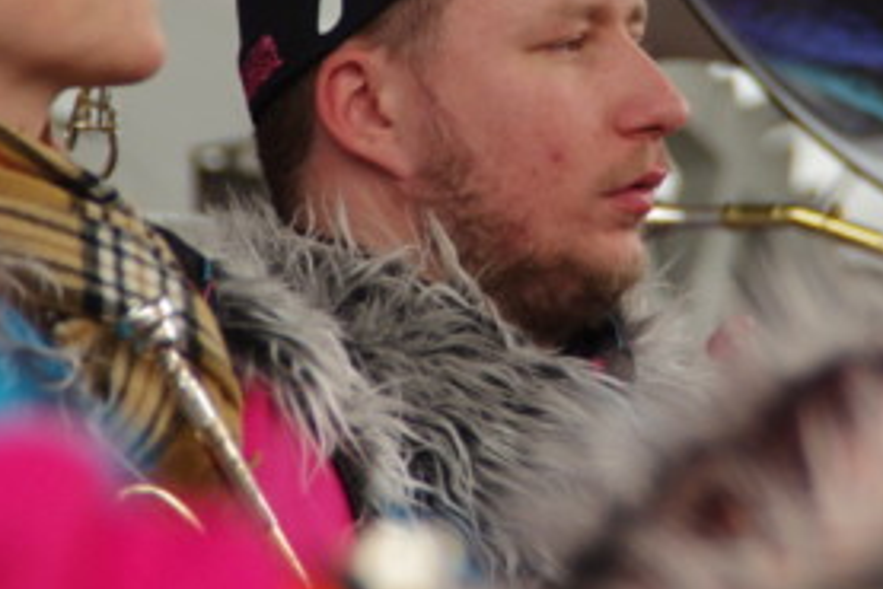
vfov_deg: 2.5
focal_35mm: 540
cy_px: 103
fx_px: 13251
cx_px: 564
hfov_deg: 3.8
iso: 1600
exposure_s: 1/250
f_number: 6.3
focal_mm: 200
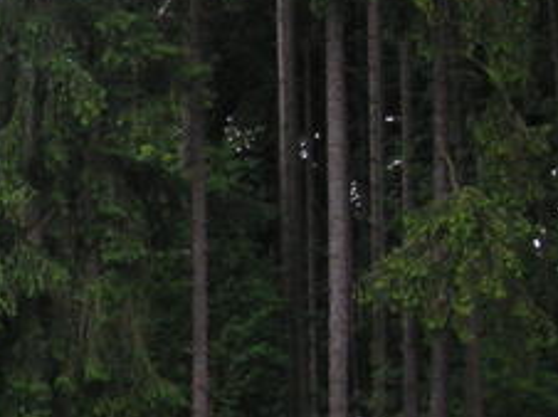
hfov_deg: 13.9
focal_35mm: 131
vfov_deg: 11.2
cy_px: 348
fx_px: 2109
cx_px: -343
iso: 50
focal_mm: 6.1
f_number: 2.8
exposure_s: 1/180
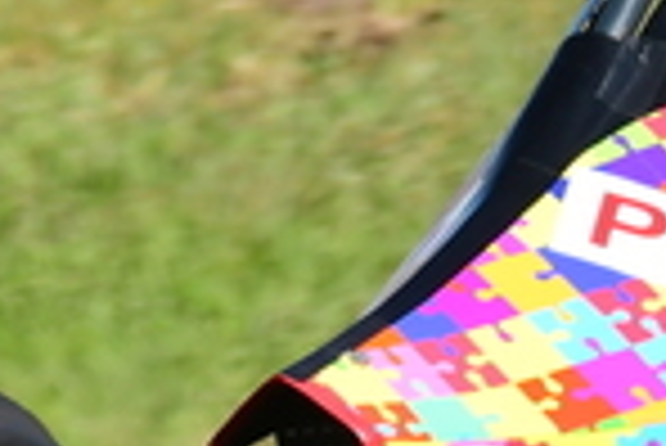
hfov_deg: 0.5
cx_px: 922
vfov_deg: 0.3
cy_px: 142
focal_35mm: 4057
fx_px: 75127
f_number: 10
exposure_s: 1/640
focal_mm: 500
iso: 400
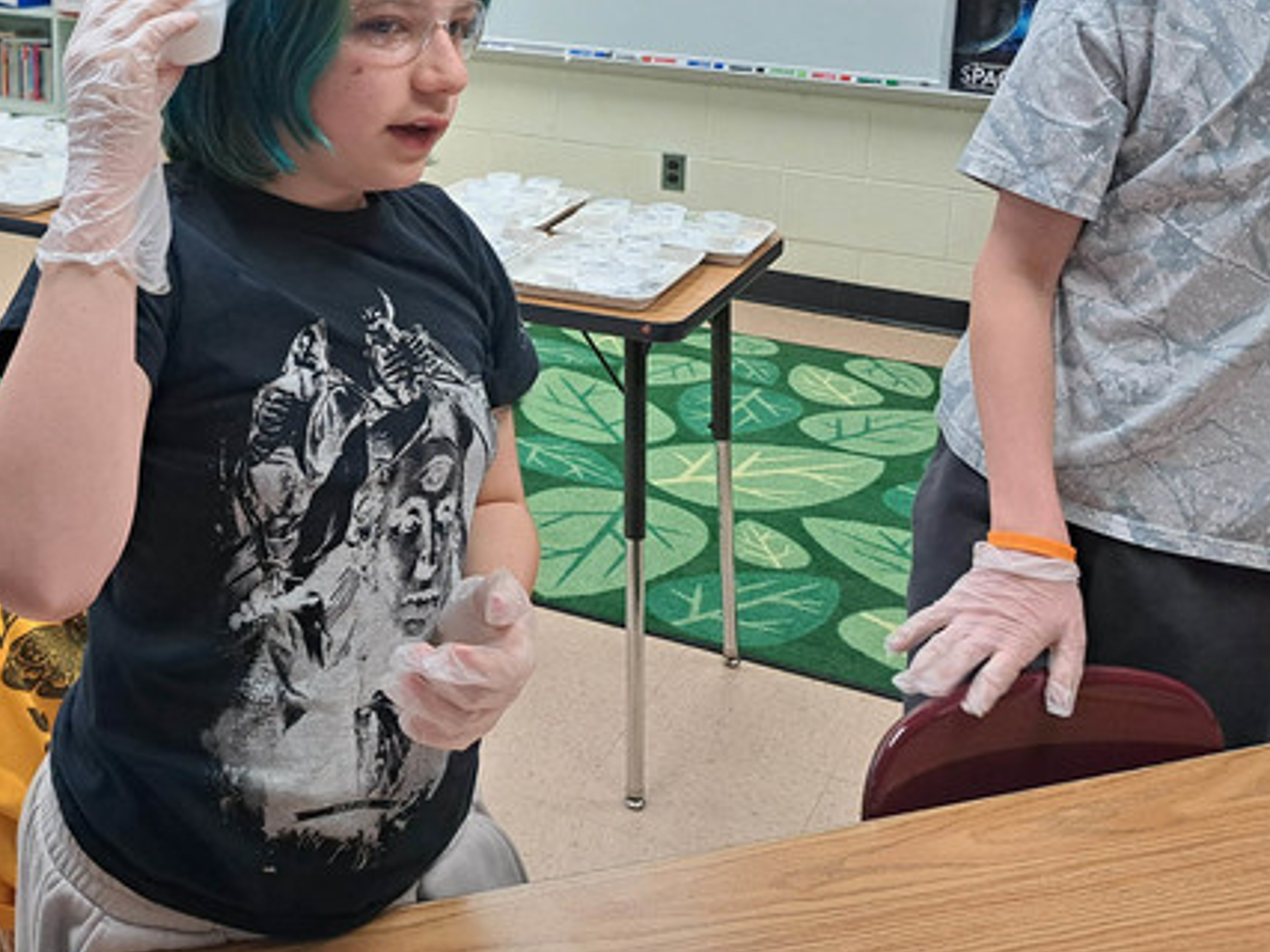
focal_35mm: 45
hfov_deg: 40.6
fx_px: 1651
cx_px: 277
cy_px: 101
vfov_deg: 30.8
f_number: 1.8
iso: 125
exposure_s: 1/60
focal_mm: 5.23
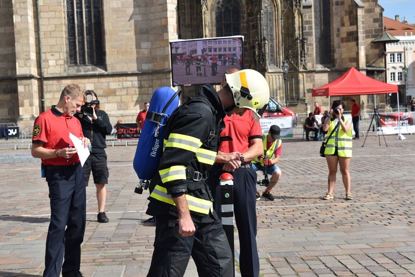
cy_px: 138
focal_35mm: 60
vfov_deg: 22.6
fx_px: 692
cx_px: 208
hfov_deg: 33.4
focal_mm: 40
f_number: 8
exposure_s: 1/320
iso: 100
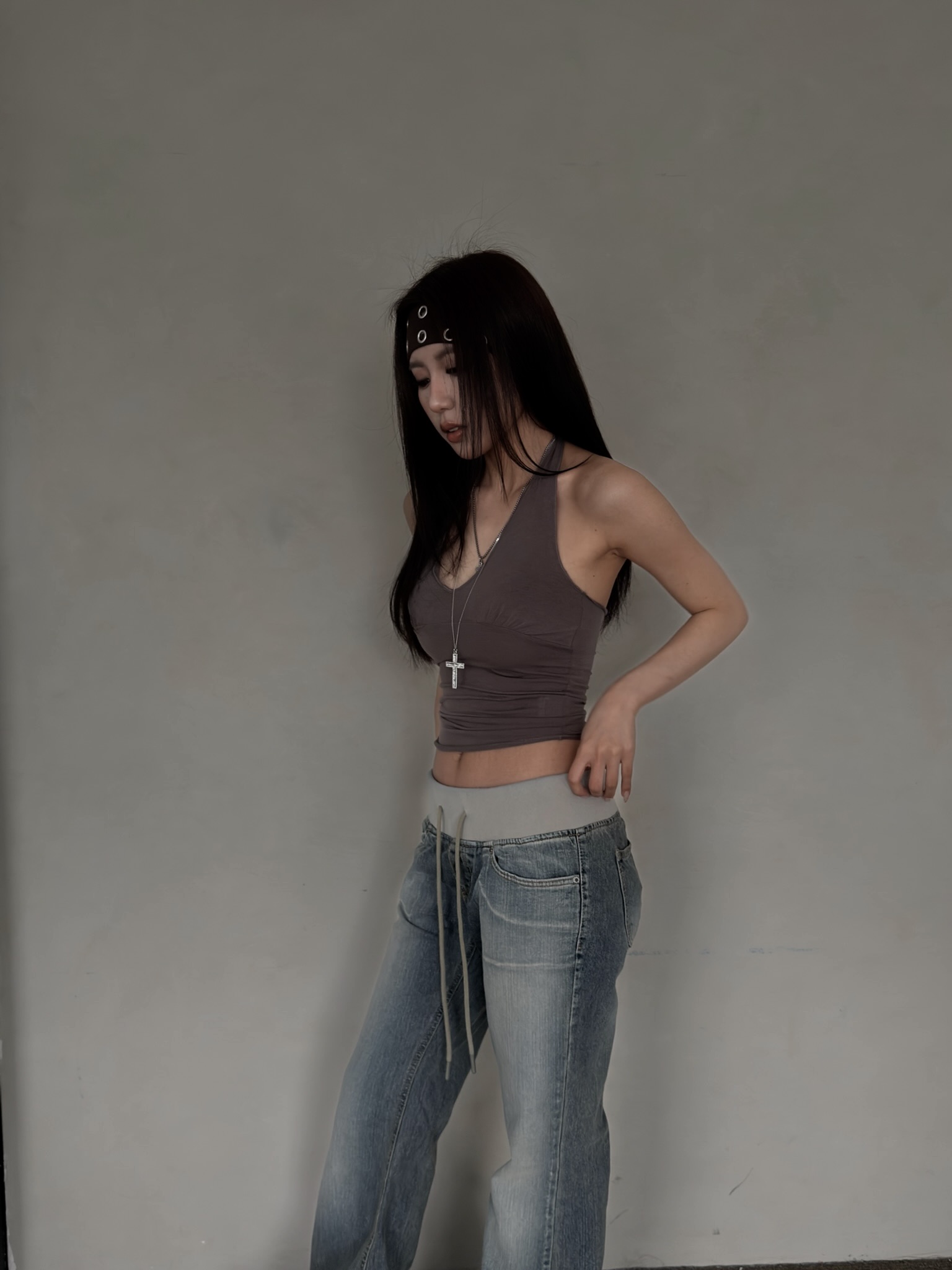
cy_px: 635
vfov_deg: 58.4
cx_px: 476
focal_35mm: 31
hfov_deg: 45.4
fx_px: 1137
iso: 100
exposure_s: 1/87
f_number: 1.78
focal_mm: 6.76
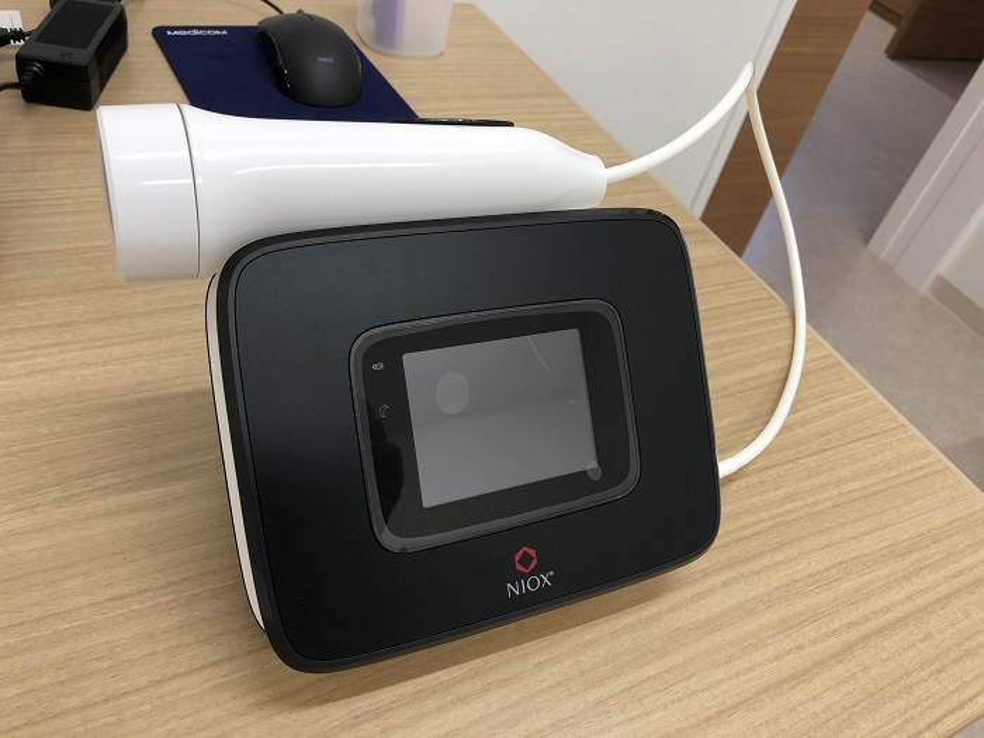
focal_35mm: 28
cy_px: 369
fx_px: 796
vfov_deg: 49.7
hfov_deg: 63.4
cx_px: 492
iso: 20
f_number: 1.8
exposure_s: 1/40
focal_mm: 3.99
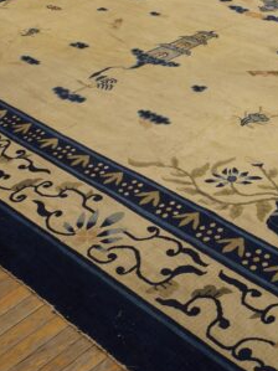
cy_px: 156
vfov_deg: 36.7
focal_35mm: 52
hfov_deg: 26.3
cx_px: 290
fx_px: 557
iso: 640
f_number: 4
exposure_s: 1/60
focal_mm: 18
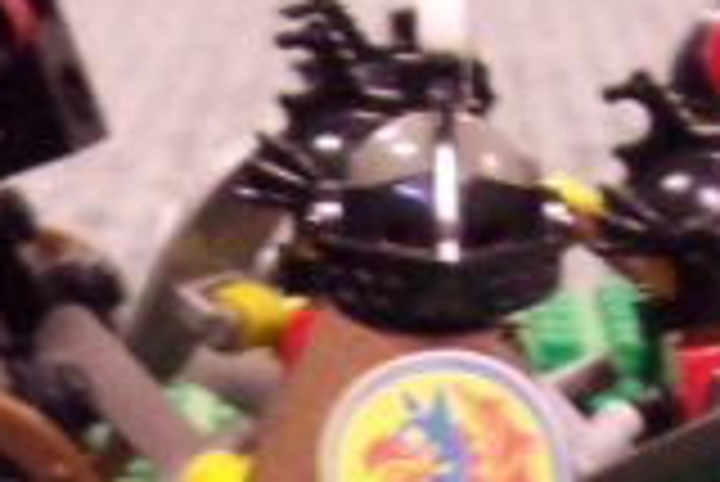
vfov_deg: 6.9
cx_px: 135
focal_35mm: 192
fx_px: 3843
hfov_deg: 10.7
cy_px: 1014
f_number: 2.8
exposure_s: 1/8
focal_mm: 5.6
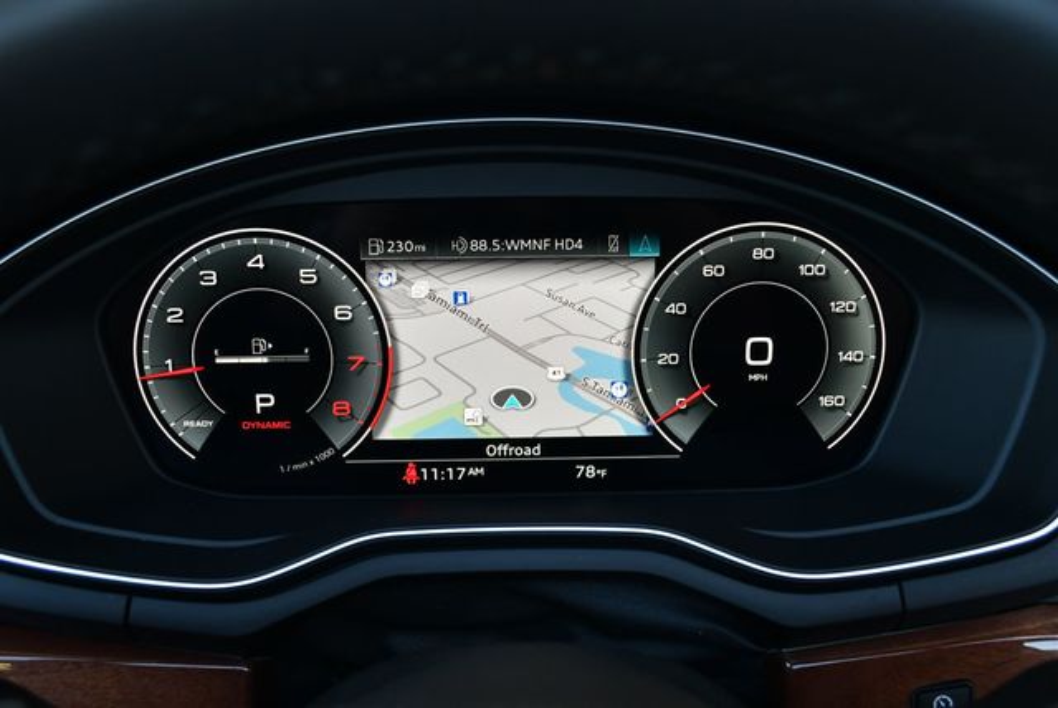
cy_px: 354
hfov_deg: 53.1
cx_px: 529
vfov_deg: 36.9
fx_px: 1059
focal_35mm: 36
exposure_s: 1/250
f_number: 4
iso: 400
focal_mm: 18
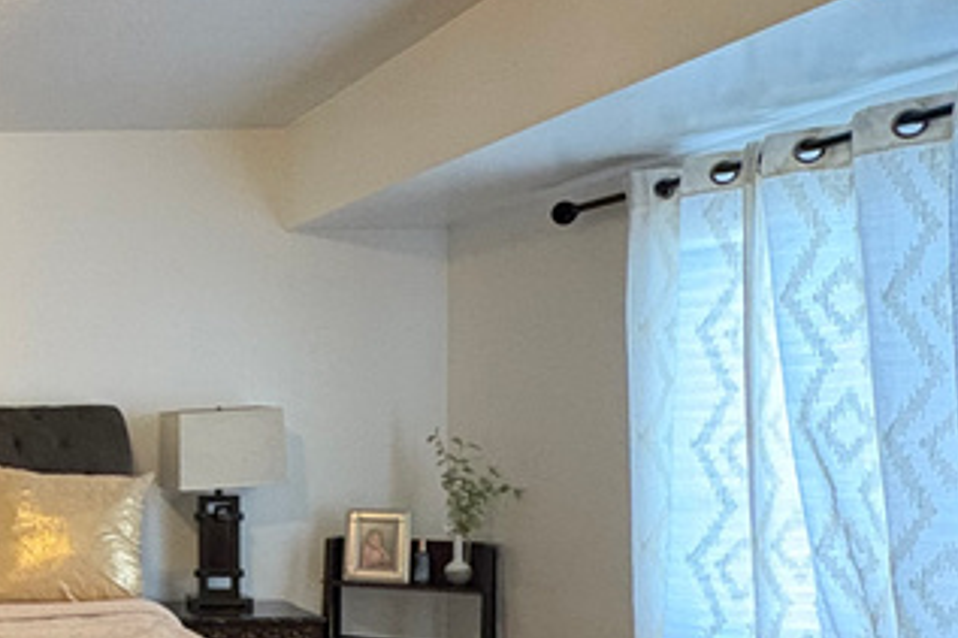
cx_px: -178
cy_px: 469
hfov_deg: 34.2
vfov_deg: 28.3
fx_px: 1250
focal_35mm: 47
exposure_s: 1/60
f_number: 2.2
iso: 640
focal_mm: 2.22
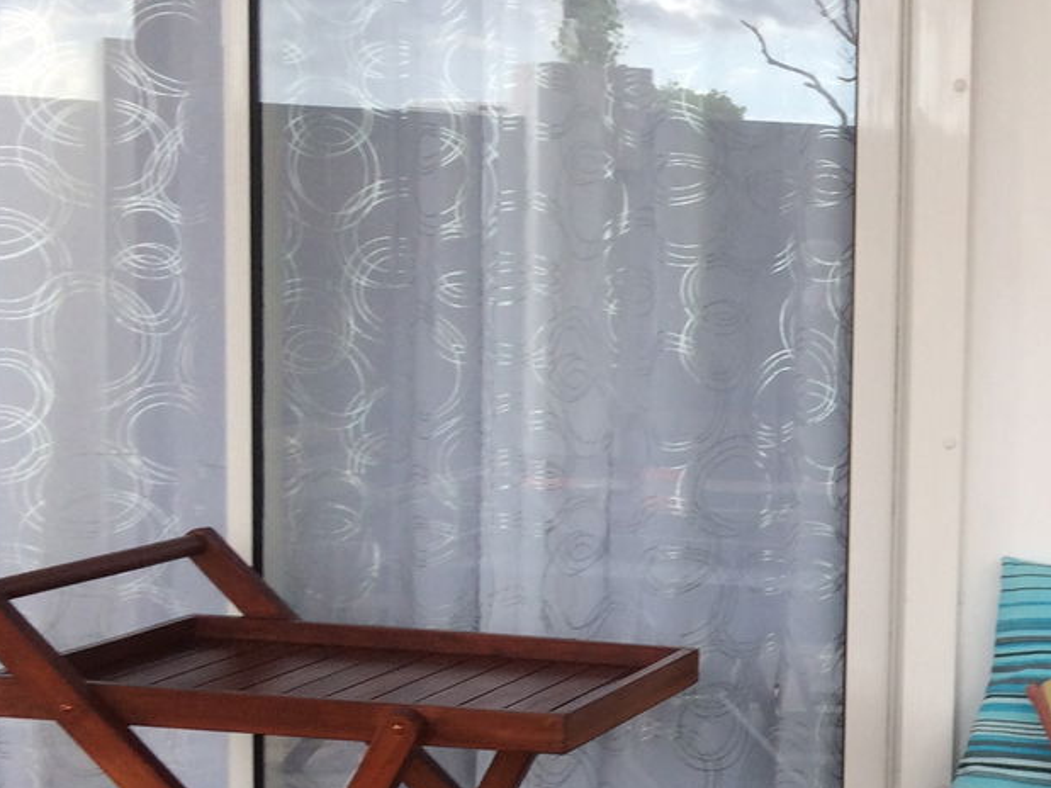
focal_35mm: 75
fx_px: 2277
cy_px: 482
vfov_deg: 19.6
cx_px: 1350
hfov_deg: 23.2
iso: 32
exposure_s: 1/180
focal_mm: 4.15
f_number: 2.2
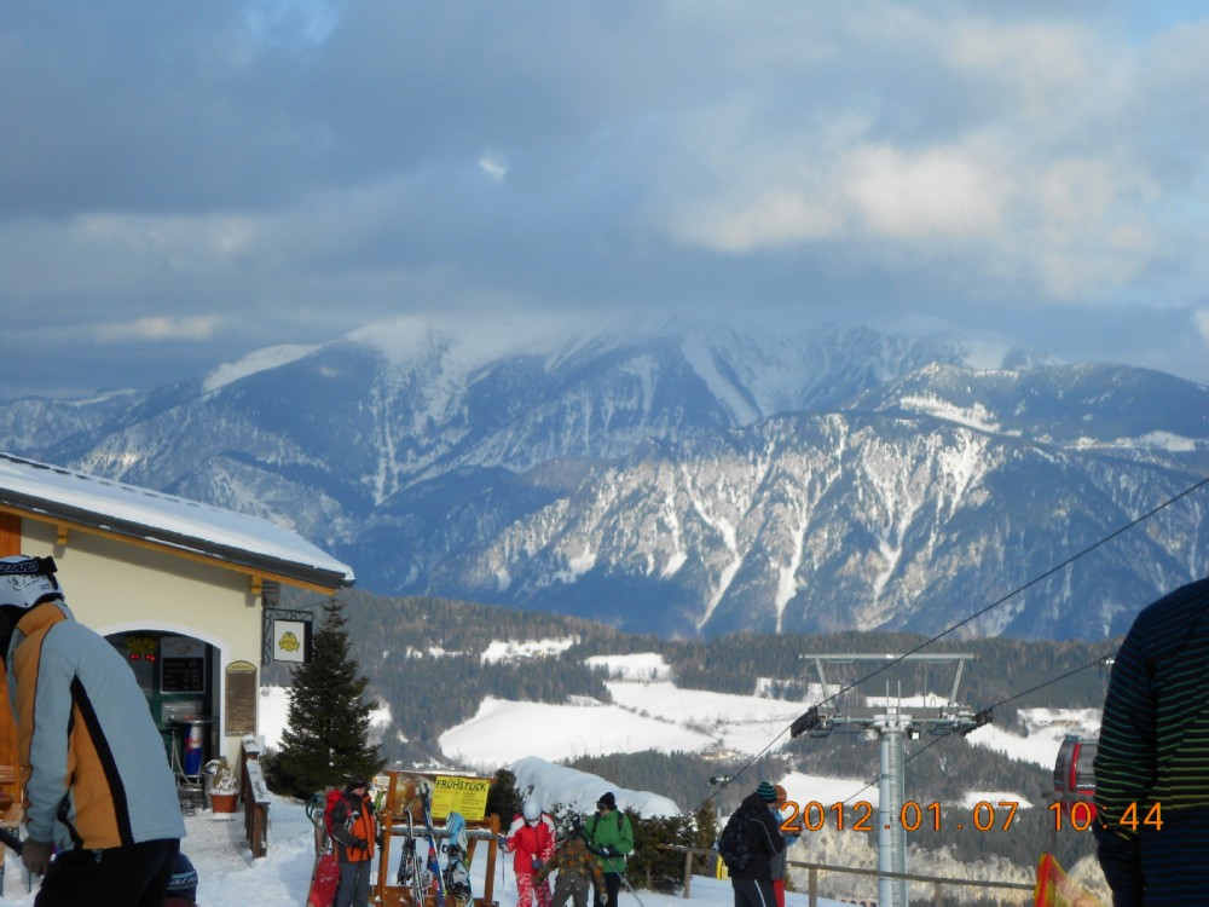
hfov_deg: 19.8
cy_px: 454
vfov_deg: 14.9
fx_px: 3458
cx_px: 604
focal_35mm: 99
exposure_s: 1/500
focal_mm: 17.6
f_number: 5.5
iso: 80
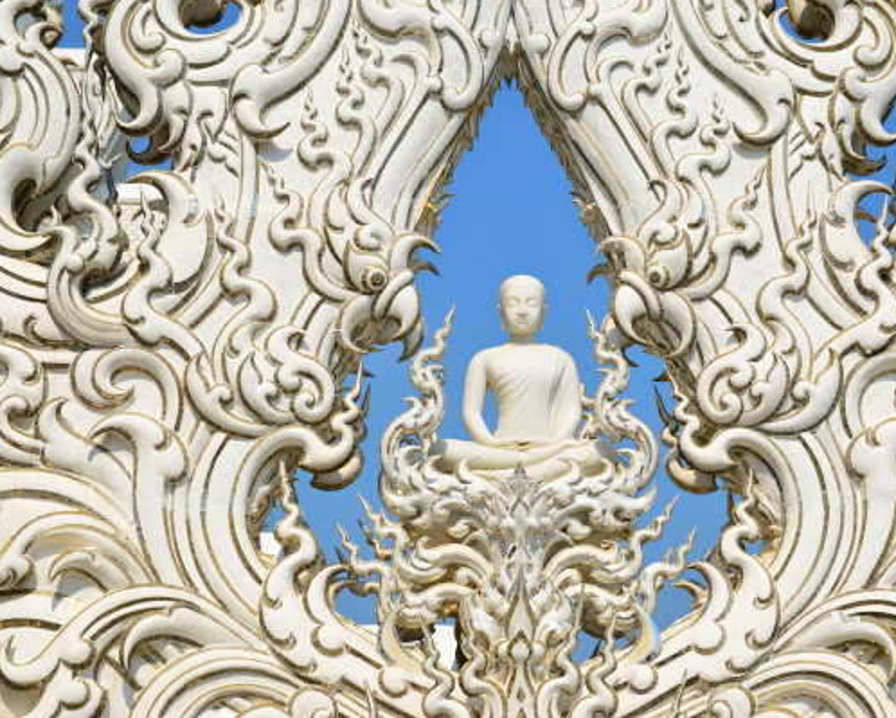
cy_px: 357
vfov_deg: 22.2
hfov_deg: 27.5
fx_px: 1831
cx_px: 518
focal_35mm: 69
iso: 100
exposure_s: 1/1000
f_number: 5.6
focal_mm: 40
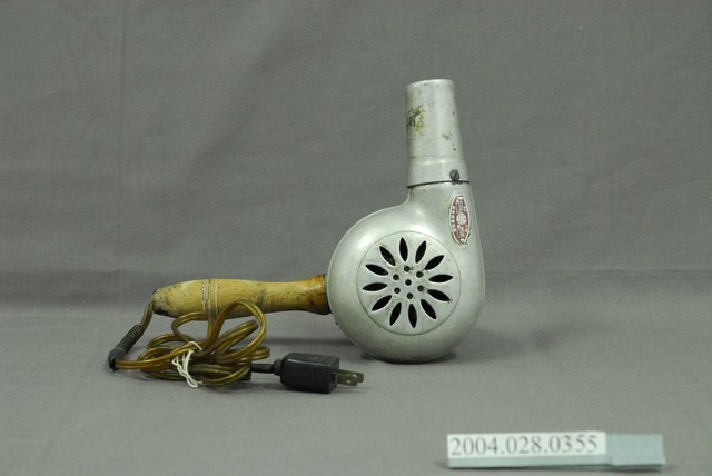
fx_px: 2079
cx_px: 356
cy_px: 238
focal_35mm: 105
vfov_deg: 13.1
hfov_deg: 19.4
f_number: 8
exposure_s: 1/8
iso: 1000
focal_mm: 70
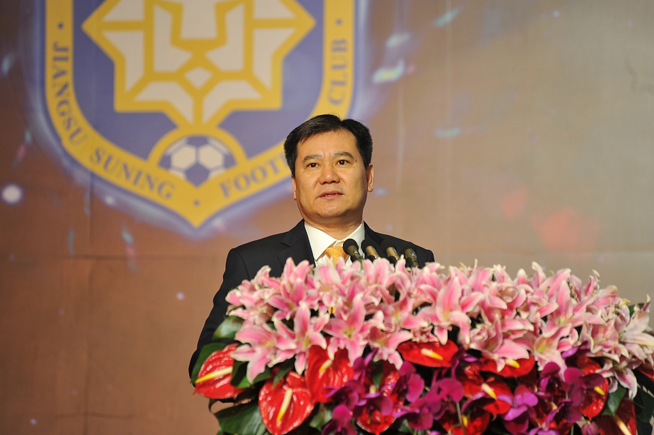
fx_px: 3630
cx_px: 327
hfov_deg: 10.3
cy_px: 218
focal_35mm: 200
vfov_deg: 6.9
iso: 800
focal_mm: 200
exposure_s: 1/160
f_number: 4
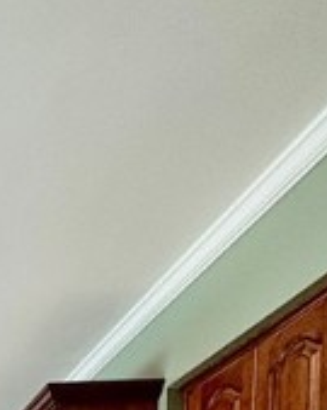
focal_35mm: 62
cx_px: -283
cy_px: 711
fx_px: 751
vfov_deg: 21.6
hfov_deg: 18.4
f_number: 2.2
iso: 200
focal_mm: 2.22
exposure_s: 1/60
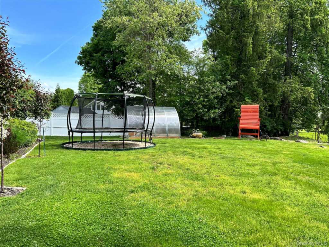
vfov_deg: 53.1
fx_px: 247
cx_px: 164
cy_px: 124
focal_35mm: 26
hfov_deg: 67.3
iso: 50
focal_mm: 5.7
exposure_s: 1/1252
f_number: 1.5
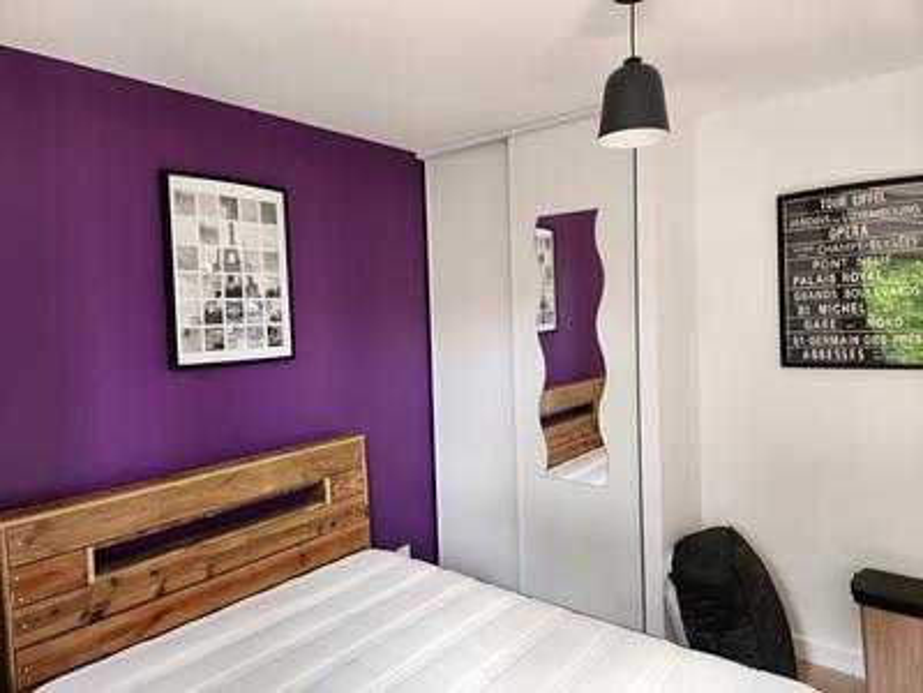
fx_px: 613
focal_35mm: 23
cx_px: 462
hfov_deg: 73.9
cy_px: 346
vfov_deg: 58.9
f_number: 1.8
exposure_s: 1/100
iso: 160
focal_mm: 5.4
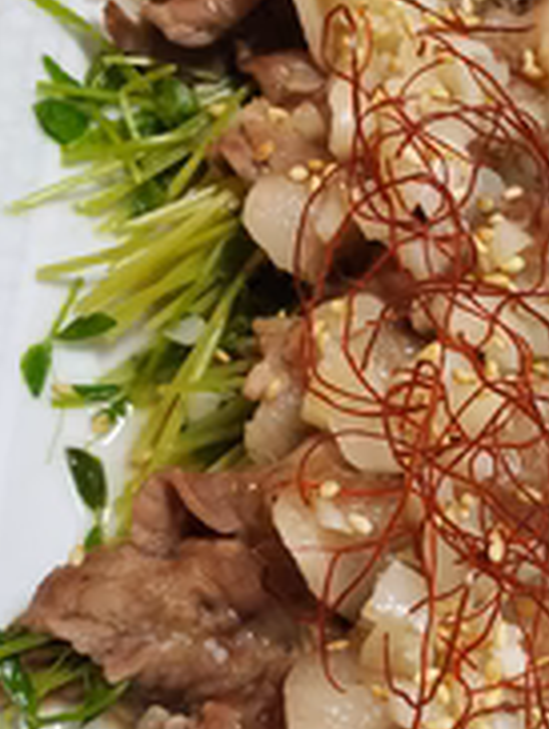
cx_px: 525
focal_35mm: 57
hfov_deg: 24.7
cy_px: 593
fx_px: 1203
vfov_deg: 32.7
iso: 320
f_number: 2.4
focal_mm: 4.3
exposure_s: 1/33
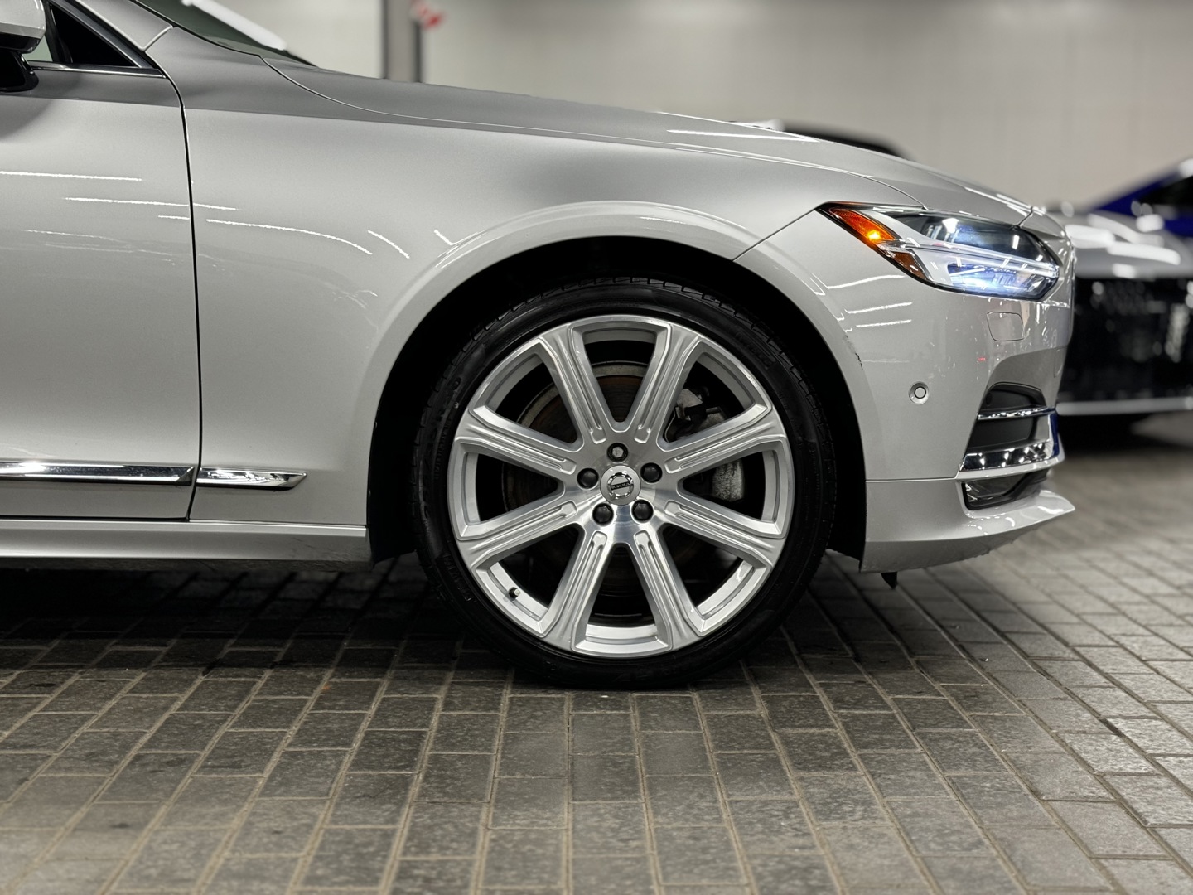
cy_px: 448
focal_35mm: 48
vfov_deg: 30.3
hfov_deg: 39.7
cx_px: 596
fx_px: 1654
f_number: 1.78
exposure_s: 1/41
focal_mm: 6.86
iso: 250
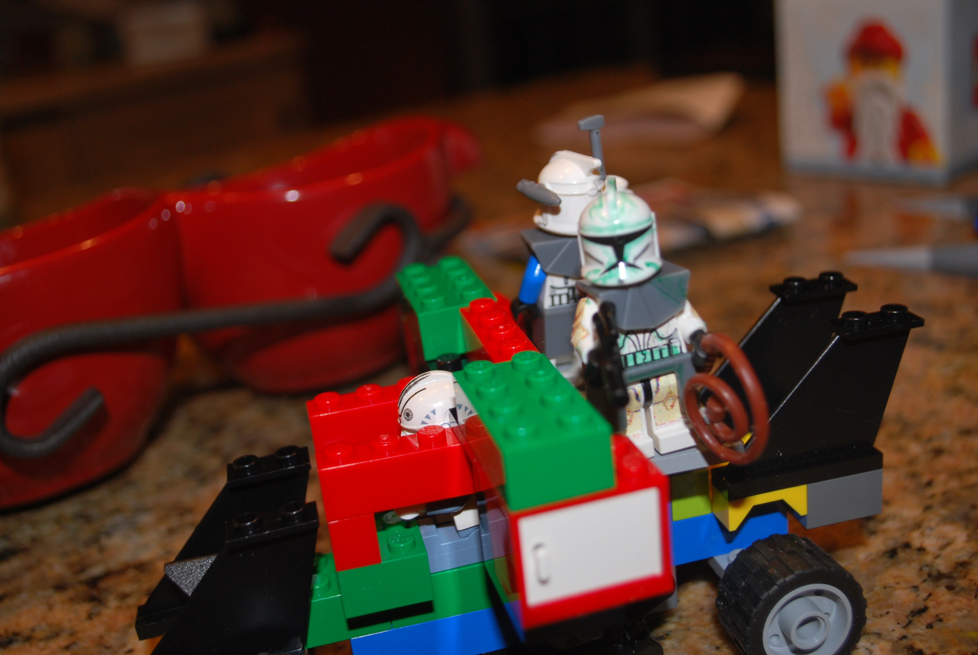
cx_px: 489
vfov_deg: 34.3
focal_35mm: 39
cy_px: 328
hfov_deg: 49.5
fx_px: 1061
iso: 200
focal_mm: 26
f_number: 4.5
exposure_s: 1/60
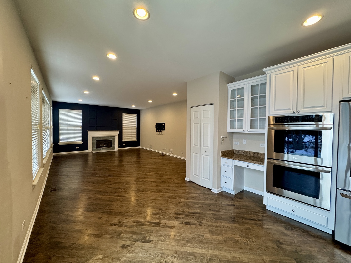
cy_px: 132
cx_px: 176
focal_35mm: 14
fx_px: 142
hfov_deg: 102.1
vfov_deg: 85.7
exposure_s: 1/120
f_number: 2.2
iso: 200
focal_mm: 2.22
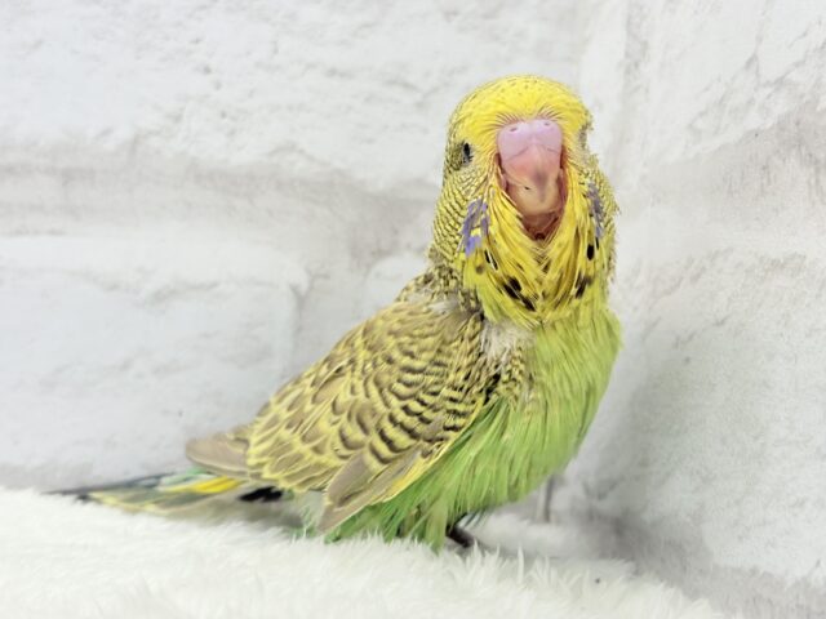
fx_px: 1241
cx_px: 413
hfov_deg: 36.8
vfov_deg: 28.0
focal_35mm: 52
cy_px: 310
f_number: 1.6
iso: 100
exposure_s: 1/100
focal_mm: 5.96
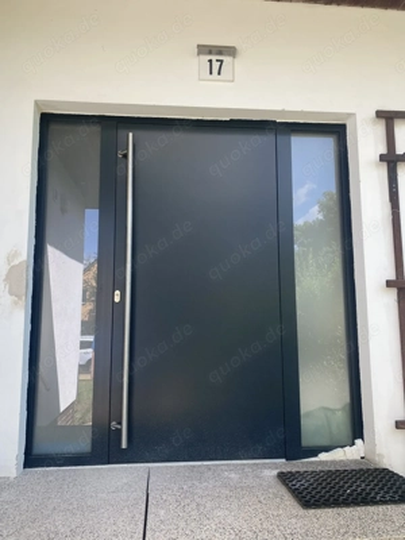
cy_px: 270
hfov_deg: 53.1
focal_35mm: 26
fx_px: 406
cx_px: 202
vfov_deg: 67.3
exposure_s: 1/579
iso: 32
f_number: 1.8
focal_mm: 4.25
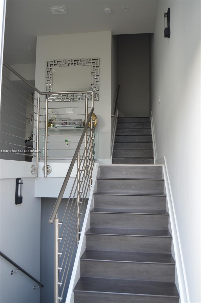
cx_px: 100
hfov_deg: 43.4
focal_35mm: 30
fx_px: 253
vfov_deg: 62.0
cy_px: 152
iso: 400
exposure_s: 1/80
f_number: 4.5
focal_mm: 20
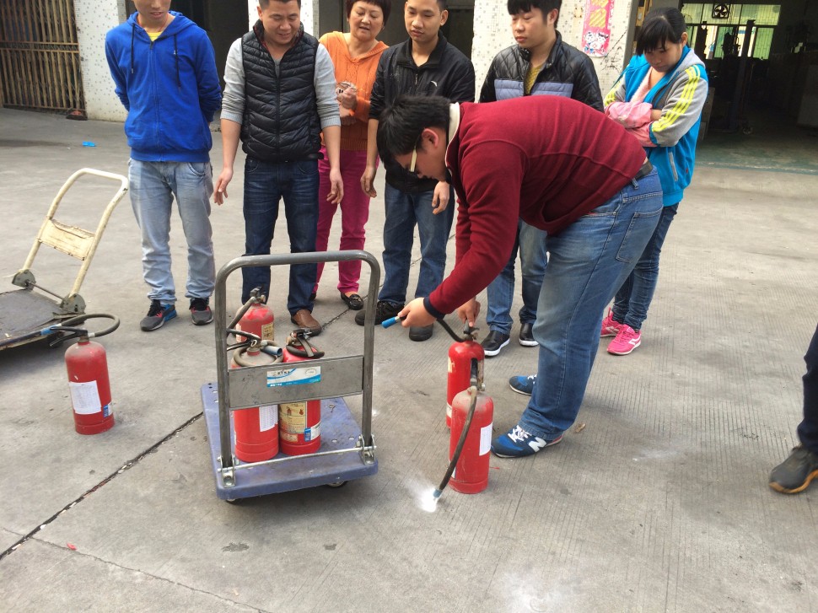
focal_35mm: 29
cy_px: 306
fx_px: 685
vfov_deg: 48.2
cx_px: 409
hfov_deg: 61.7
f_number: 2.2
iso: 40
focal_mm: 4.15
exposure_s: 1/50
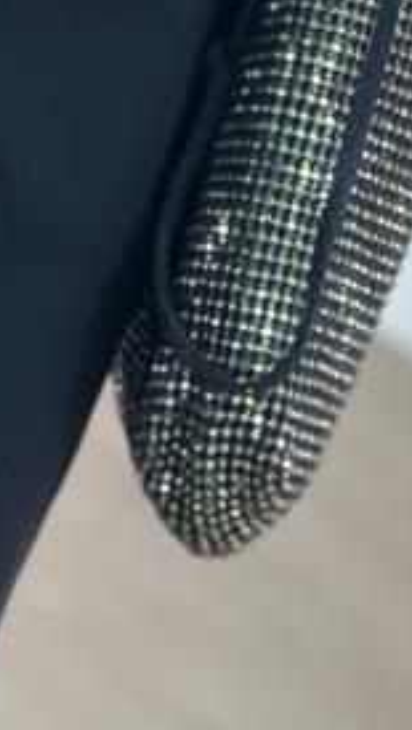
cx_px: -601
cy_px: 711
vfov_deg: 7.1
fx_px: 5895
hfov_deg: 3.9
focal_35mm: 304
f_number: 1.78
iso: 80
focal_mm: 6.86
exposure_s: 1/265
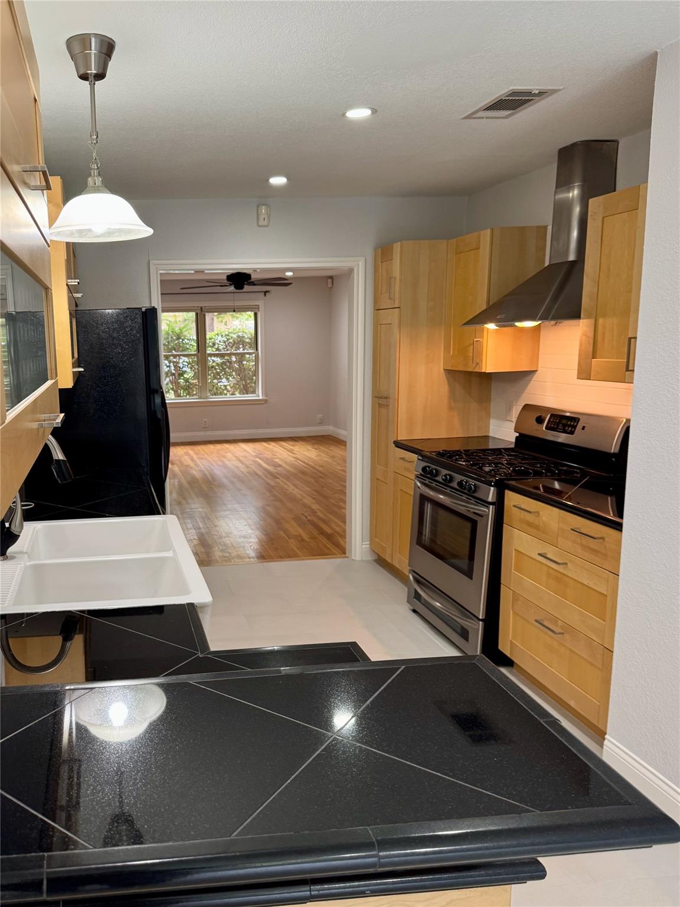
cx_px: 340
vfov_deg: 71.6
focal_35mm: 24
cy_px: 454
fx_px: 629
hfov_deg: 56.8
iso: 160
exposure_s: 1/60
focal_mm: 6.76
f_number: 1.78
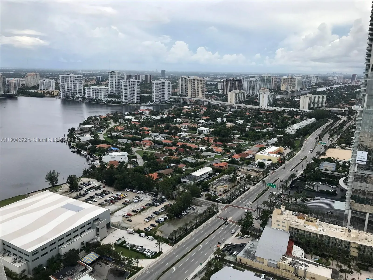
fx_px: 302
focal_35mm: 28
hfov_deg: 63.4
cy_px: 140
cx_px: 186
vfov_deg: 49.7
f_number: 1.8
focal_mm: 3.99
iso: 20
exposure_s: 1/2519
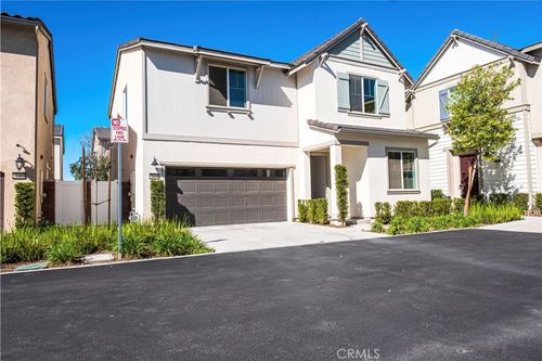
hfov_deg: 73.8
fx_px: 361
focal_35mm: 24
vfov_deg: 53.1
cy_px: 180
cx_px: 271
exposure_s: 1/1250
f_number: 8
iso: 125
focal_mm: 16
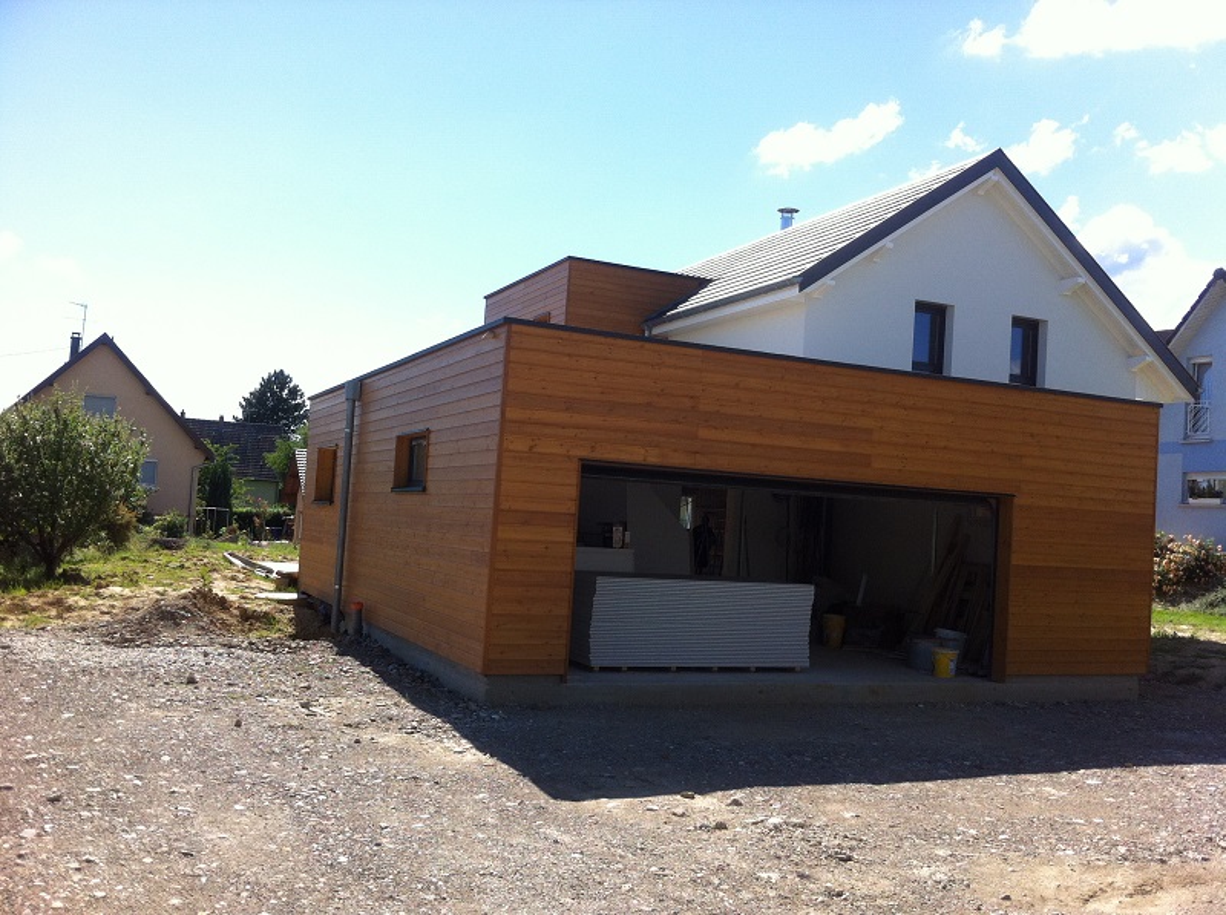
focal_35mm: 35
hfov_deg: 52.7
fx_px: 1237
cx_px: 613
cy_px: 458
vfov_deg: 40.6
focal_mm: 3.85
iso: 80
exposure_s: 1/914
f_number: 2.8
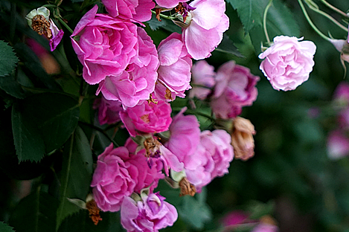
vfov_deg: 7.9
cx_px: 237
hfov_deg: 11.8
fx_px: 1686
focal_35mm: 174
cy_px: 78
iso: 640
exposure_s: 1/160
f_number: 5
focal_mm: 68
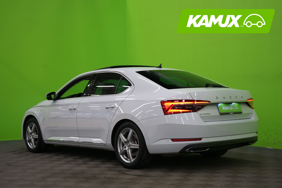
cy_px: 94
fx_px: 446
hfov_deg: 35.1
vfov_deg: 23.8
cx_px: 141
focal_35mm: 57
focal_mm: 57
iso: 400
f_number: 5
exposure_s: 1/13
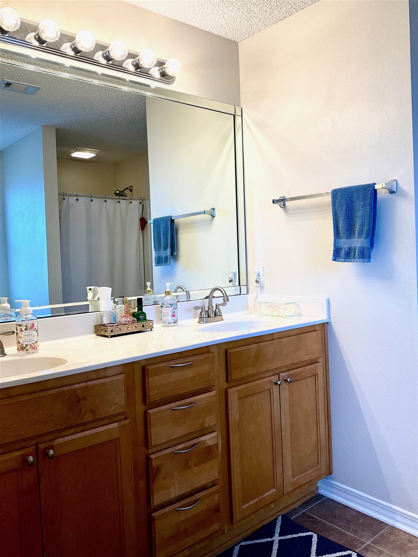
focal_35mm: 29
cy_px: 278
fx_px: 467
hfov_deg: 48.2
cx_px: 209
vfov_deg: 61.7
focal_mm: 3
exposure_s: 1/120
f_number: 1.8
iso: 40
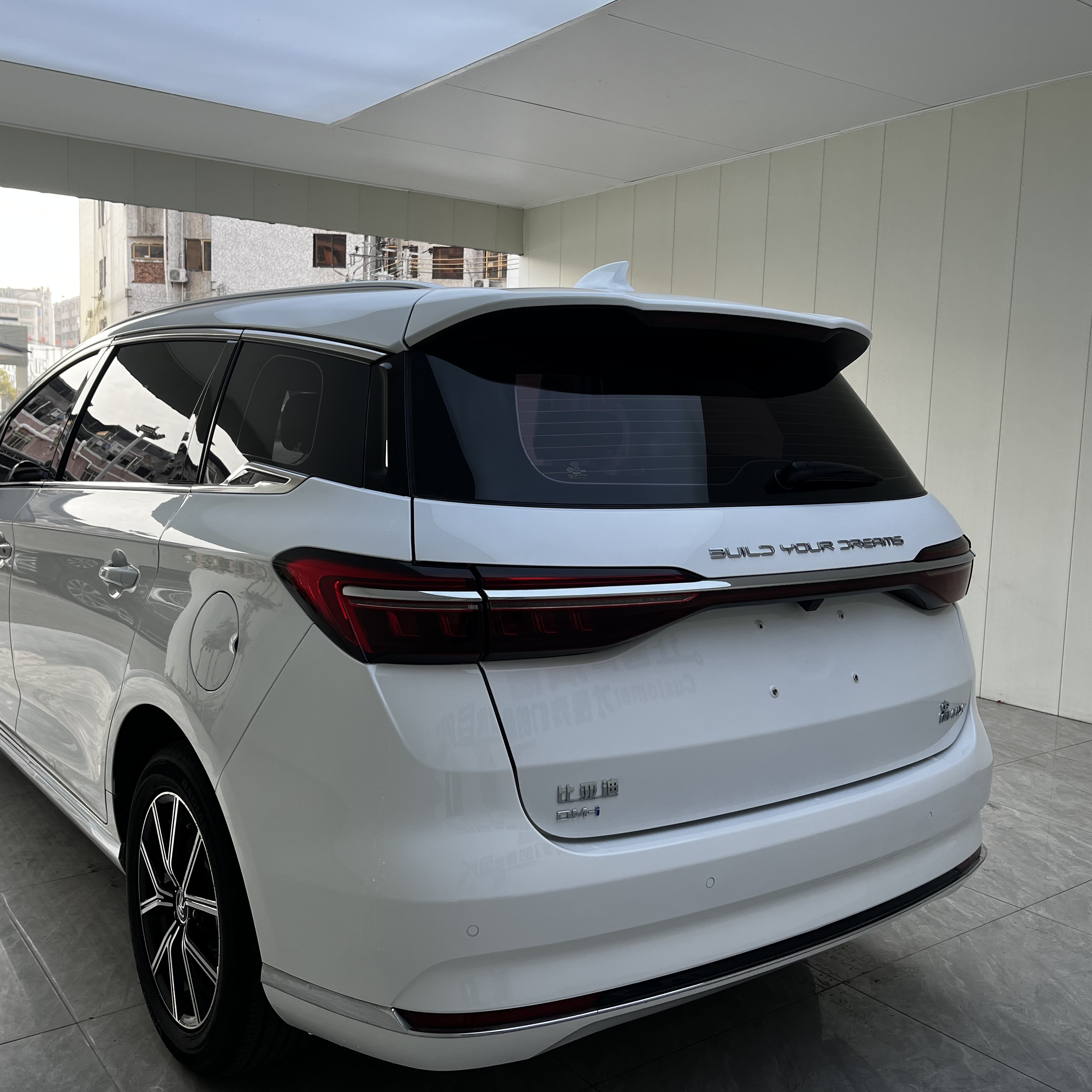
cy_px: 547
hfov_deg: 52.4
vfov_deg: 52.5
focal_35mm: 31
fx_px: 1106
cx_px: 477
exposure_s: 1/313
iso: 50
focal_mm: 5.1
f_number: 1.6
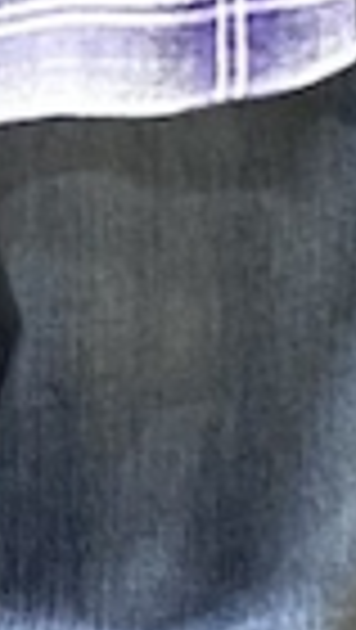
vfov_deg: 12.0
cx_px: -36
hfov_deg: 7.0
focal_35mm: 173
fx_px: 2896
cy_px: 878
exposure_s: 1/25
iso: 500
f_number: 1.8
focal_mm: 4.25
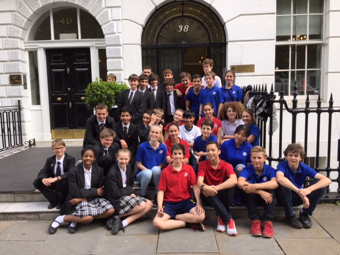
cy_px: 128
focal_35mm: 29
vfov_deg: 48.2
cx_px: 170
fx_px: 285
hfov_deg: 61.7
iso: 32
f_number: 2.2
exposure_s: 1/356
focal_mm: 4.15
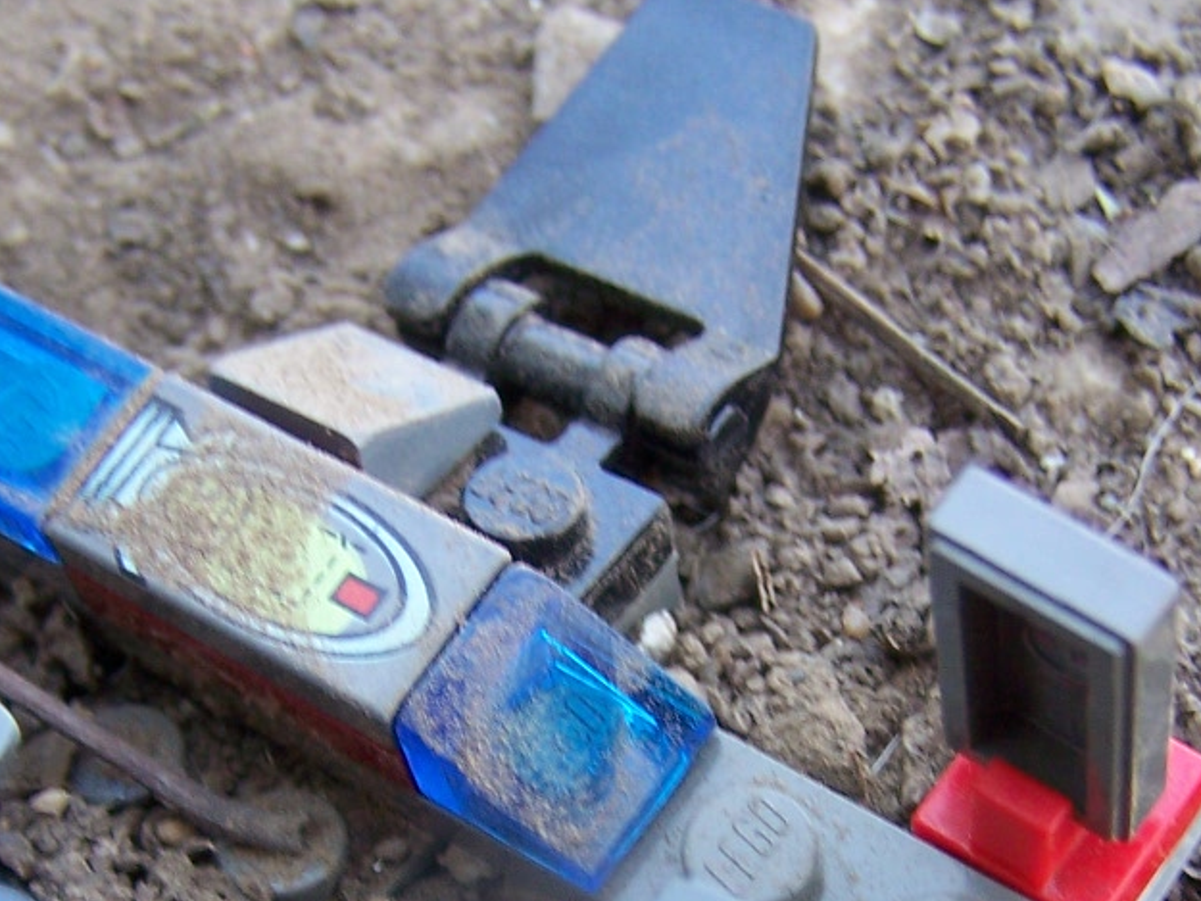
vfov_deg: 16.0
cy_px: 843
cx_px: 617
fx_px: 3158
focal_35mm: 91
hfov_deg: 21.5
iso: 80
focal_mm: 6.3
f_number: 2.8
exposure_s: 1/40
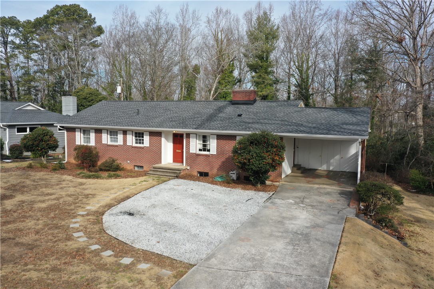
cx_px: 217
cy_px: 144
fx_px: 338
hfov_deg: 65.5
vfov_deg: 46.4
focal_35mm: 28
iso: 100
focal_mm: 10.26
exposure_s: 1/320
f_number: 5.6
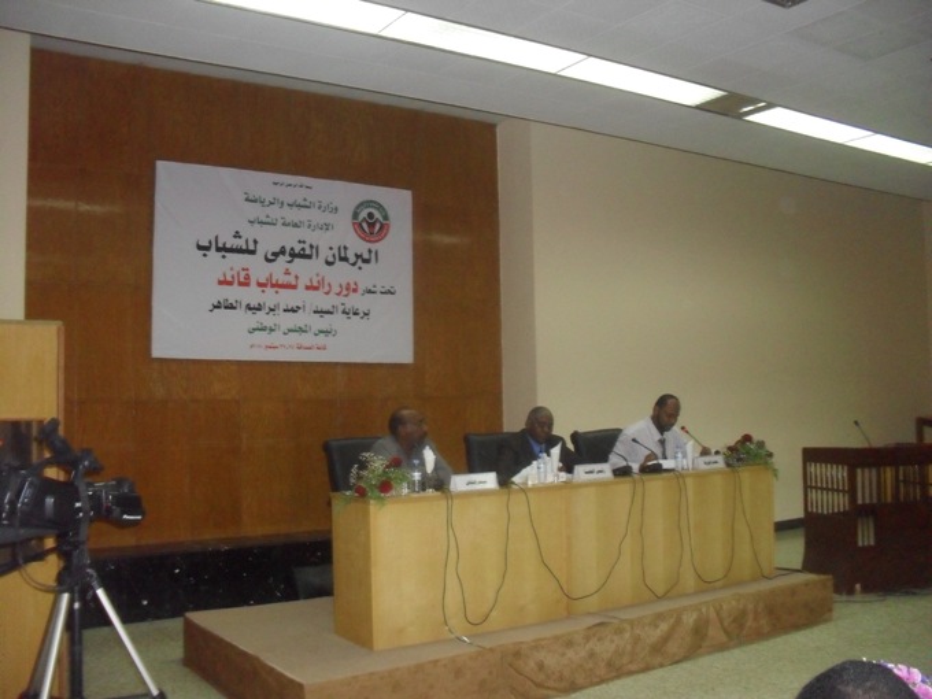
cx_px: 466
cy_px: 350
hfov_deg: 52.6
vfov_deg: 40.7
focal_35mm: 35
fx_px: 942
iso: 400
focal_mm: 6.3
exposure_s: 1/45
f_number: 3.2
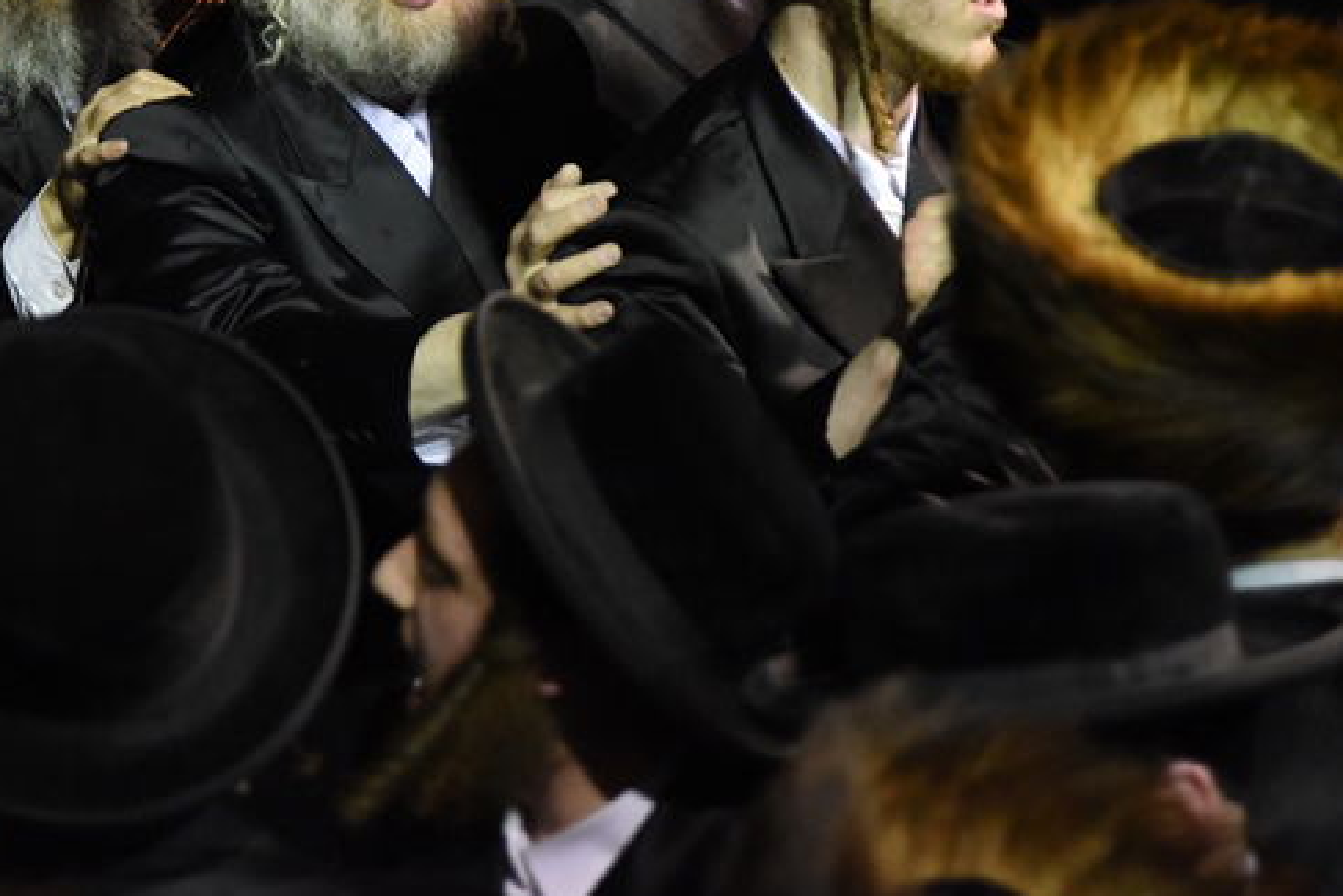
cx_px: 323
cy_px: 18
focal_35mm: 221
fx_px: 8246
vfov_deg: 6.2
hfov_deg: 9.3
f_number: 4
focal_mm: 105
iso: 5000
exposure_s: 1/200
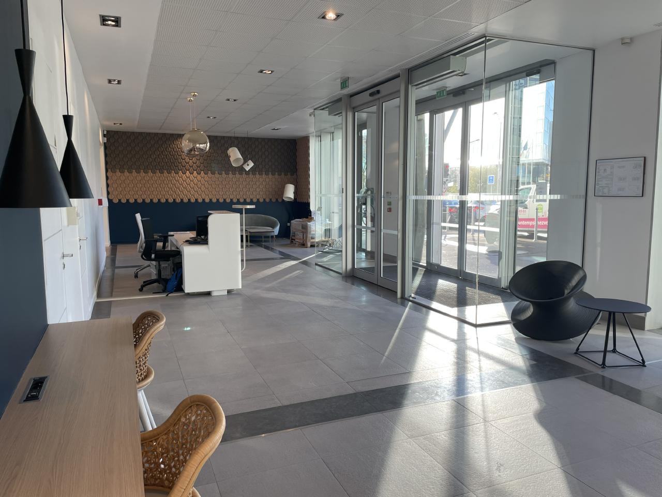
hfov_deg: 67.3
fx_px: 497
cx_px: 331
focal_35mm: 26
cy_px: 248
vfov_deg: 53.1
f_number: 1.6
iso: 32
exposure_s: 1/145
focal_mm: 4.2
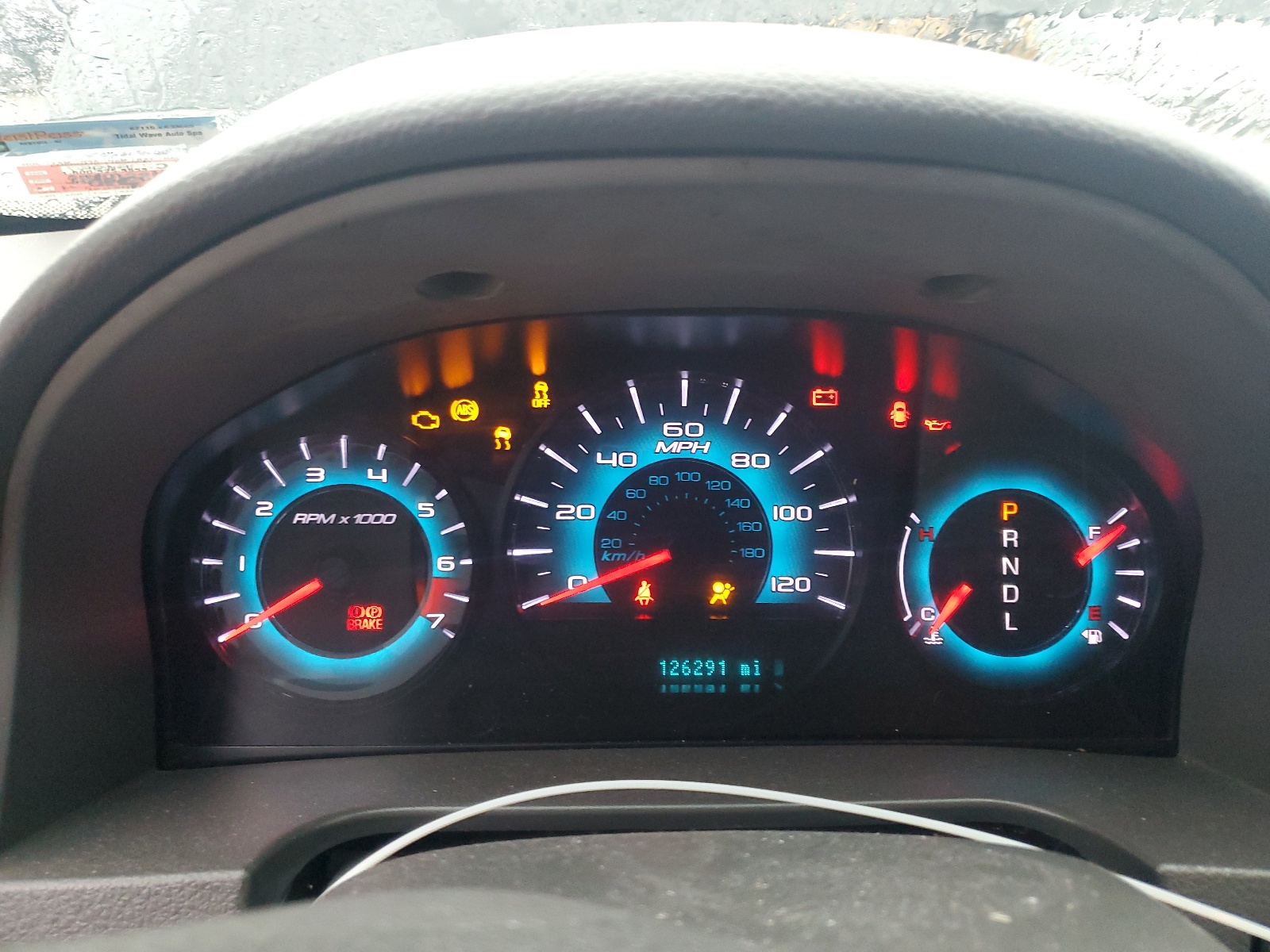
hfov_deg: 67.3
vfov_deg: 53.1
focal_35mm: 26
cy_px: 476
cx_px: 635
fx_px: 954
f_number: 1.5
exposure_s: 1/25
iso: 287
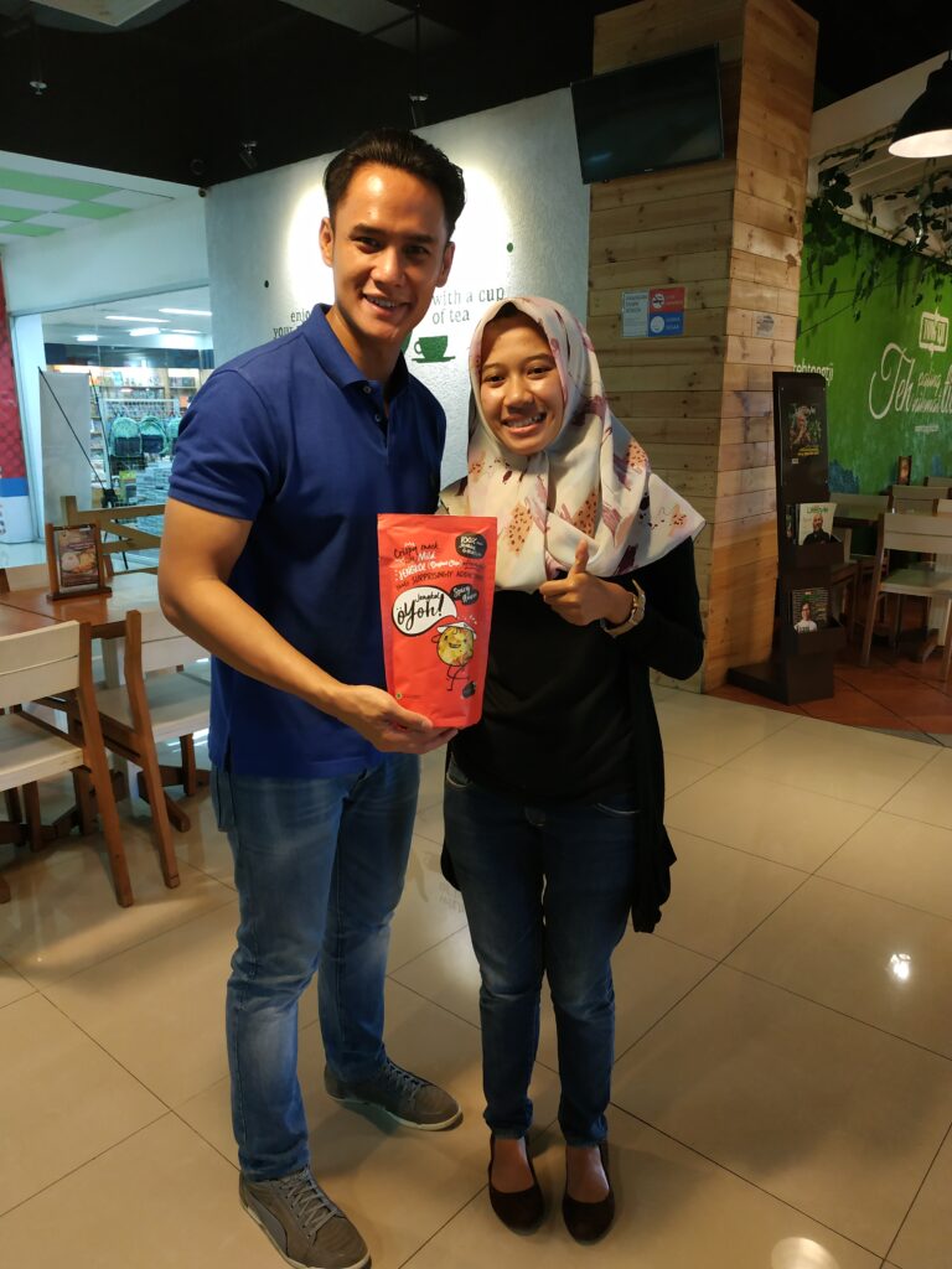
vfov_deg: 71.6
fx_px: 880
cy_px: 634
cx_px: 476
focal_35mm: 24
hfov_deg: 56.8
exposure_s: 1/20
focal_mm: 3.94
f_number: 1.9
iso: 400
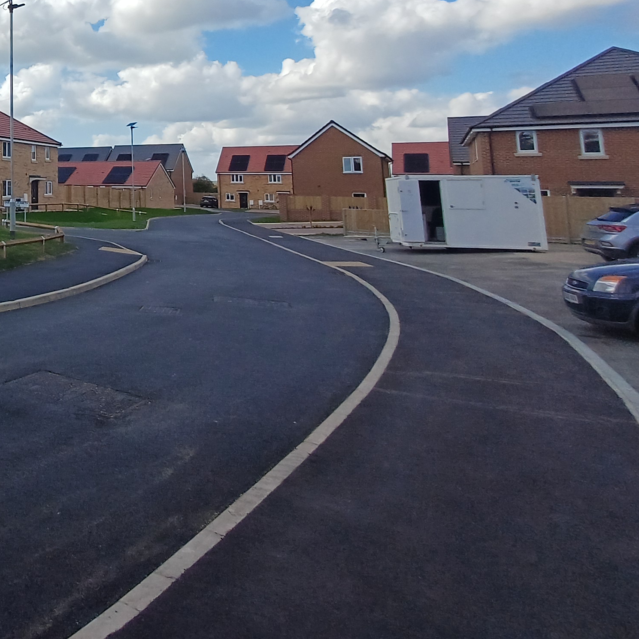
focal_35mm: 31
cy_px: 114
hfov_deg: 43.0
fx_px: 647
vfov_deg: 49.0
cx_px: -36
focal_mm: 1.64
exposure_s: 1/1408
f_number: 2.2
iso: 40
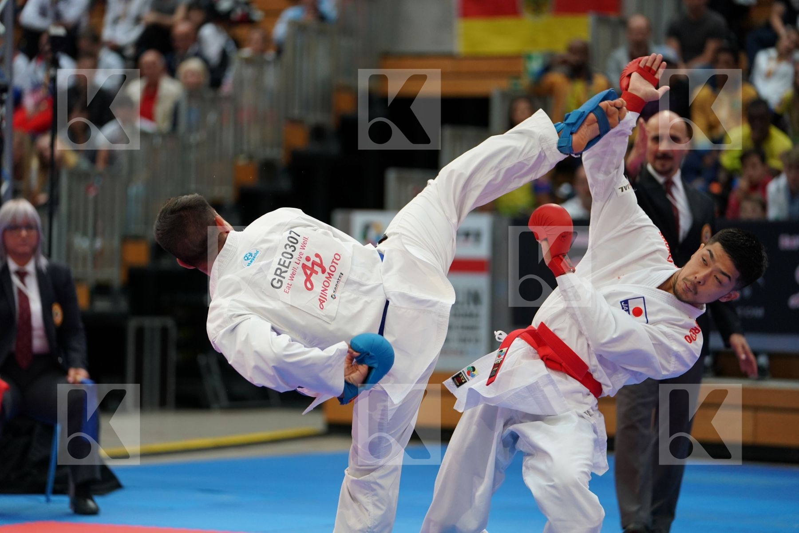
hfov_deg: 13.2
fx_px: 3440
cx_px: 400
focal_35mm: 155
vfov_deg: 8.9
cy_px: 266
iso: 1600
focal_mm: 155
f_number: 2.8
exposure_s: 1/1000
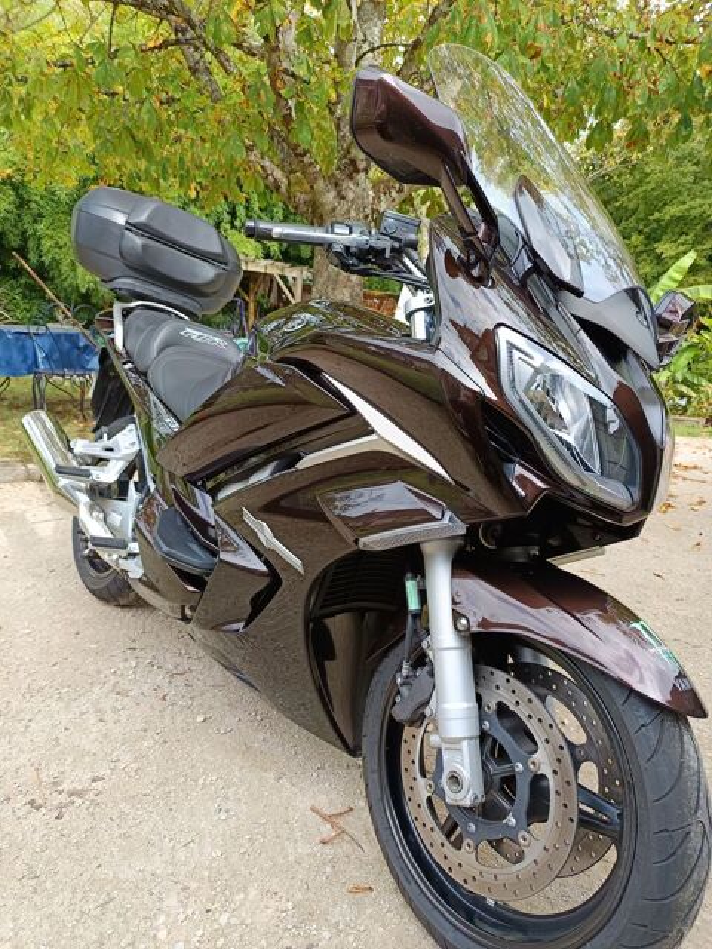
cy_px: 474
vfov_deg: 71.6
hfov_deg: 56.8
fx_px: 658
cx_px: 356
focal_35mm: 24
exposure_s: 1/100
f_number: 1.7
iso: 99
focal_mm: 5.31
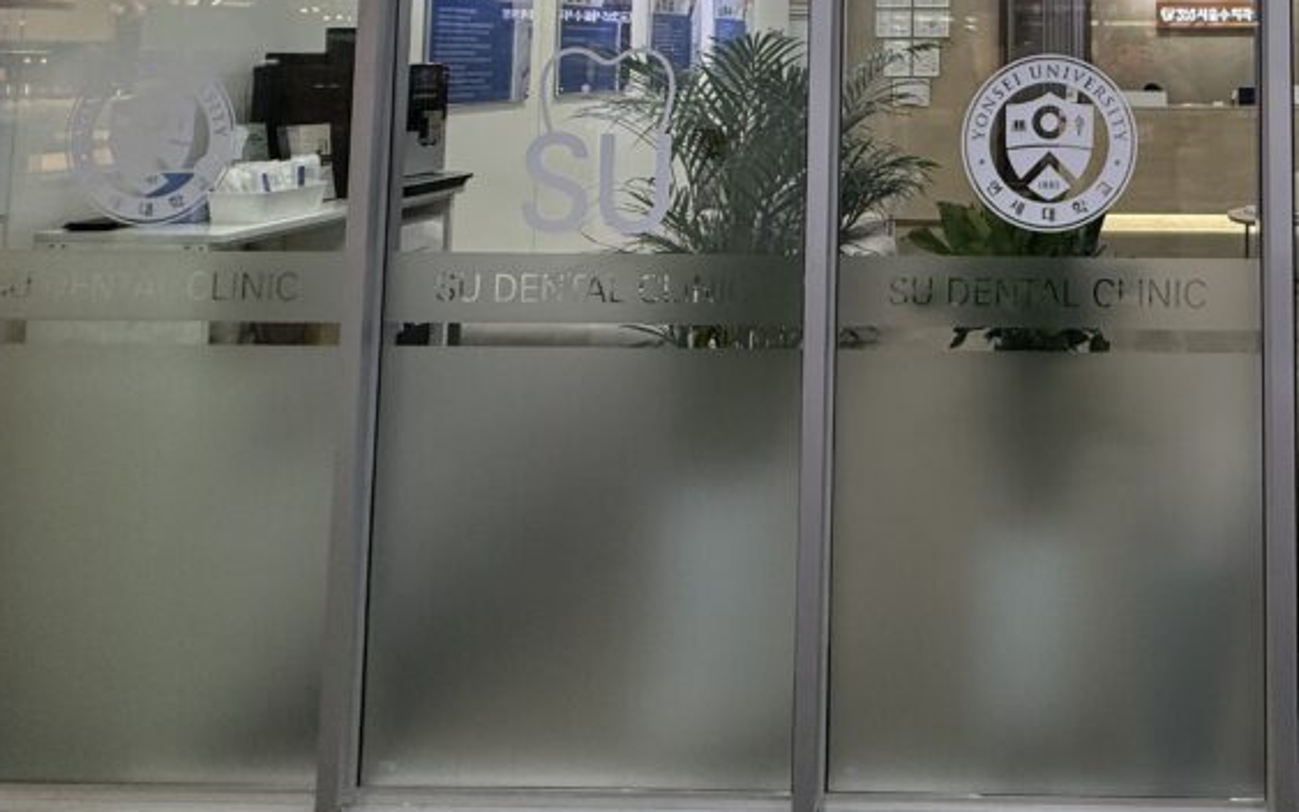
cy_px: -12
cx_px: 1117
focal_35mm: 27
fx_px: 956
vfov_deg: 40.1
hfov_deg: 60.2
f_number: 2.2
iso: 200
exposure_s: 1/120
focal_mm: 2.22
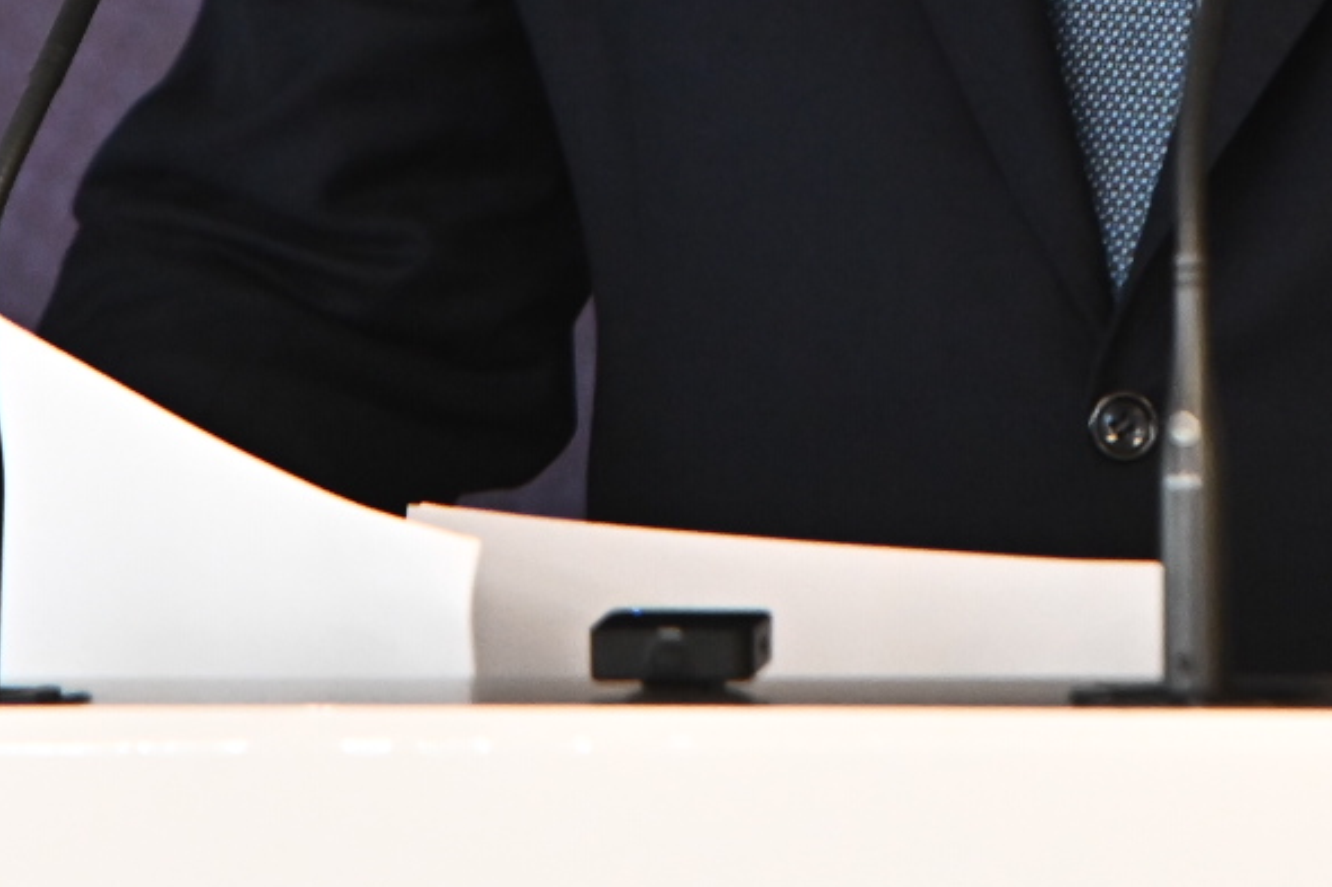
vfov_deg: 1.8
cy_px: -600
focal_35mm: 781
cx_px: 1077
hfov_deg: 2.6
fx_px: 28887
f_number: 4
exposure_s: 1/320
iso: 1600
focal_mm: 200
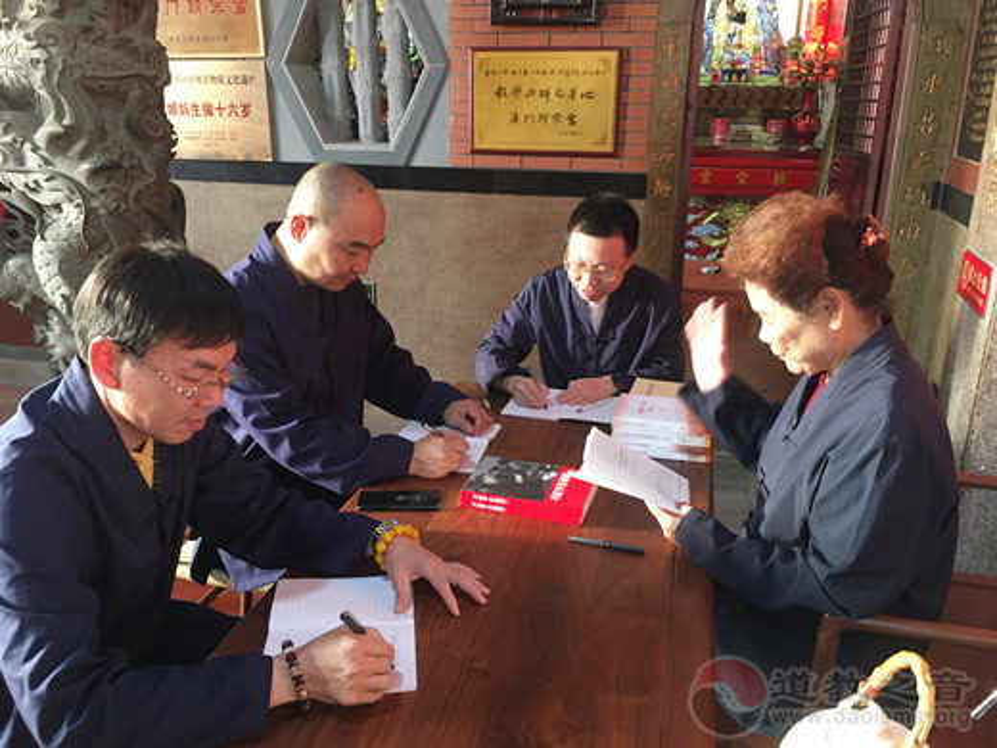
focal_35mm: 29
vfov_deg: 48.2
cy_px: 374
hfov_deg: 61.7
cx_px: 498
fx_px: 835
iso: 80
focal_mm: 4.15
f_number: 2.2
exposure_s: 1/17
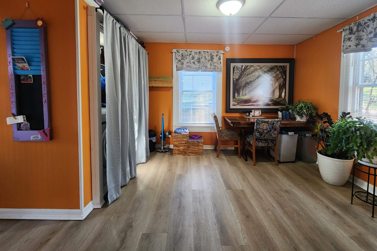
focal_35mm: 14
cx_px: 194
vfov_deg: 80.6
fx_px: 147
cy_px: 105
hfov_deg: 104.2
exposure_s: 1/60
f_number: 2.2
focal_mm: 2.2
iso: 320
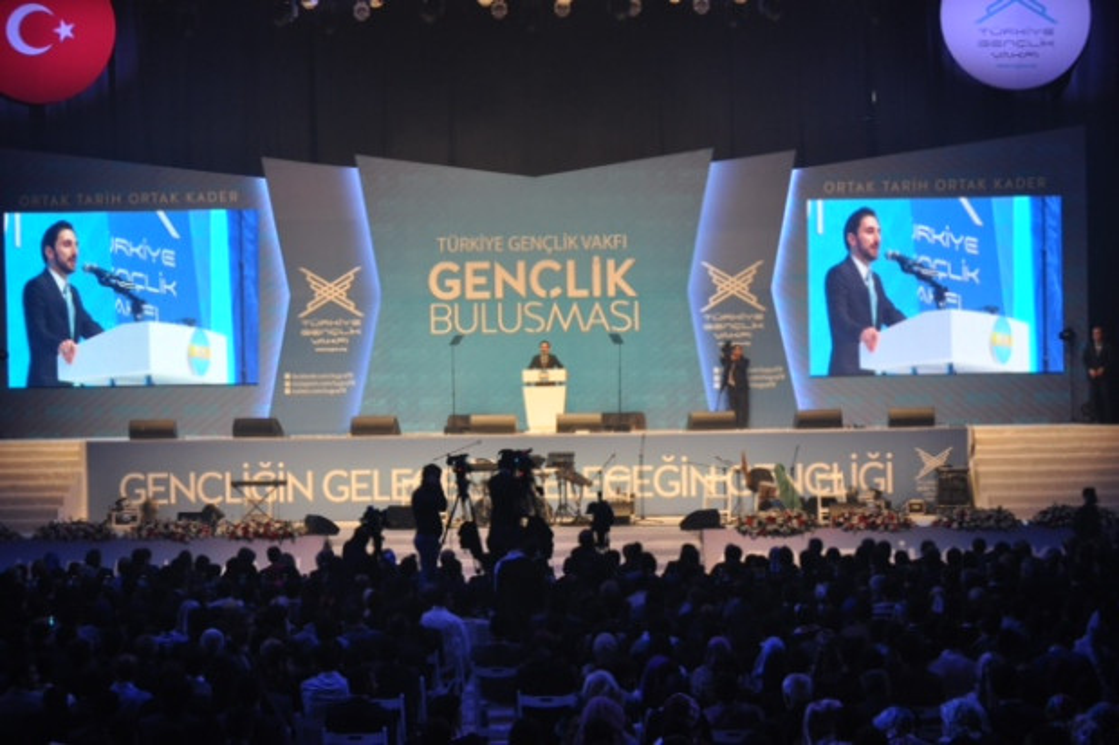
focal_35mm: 82
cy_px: 372
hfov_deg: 24.6
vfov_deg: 16.5
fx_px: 2564
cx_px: 560
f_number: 5.6
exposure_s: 1/50
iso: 800
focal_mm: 55
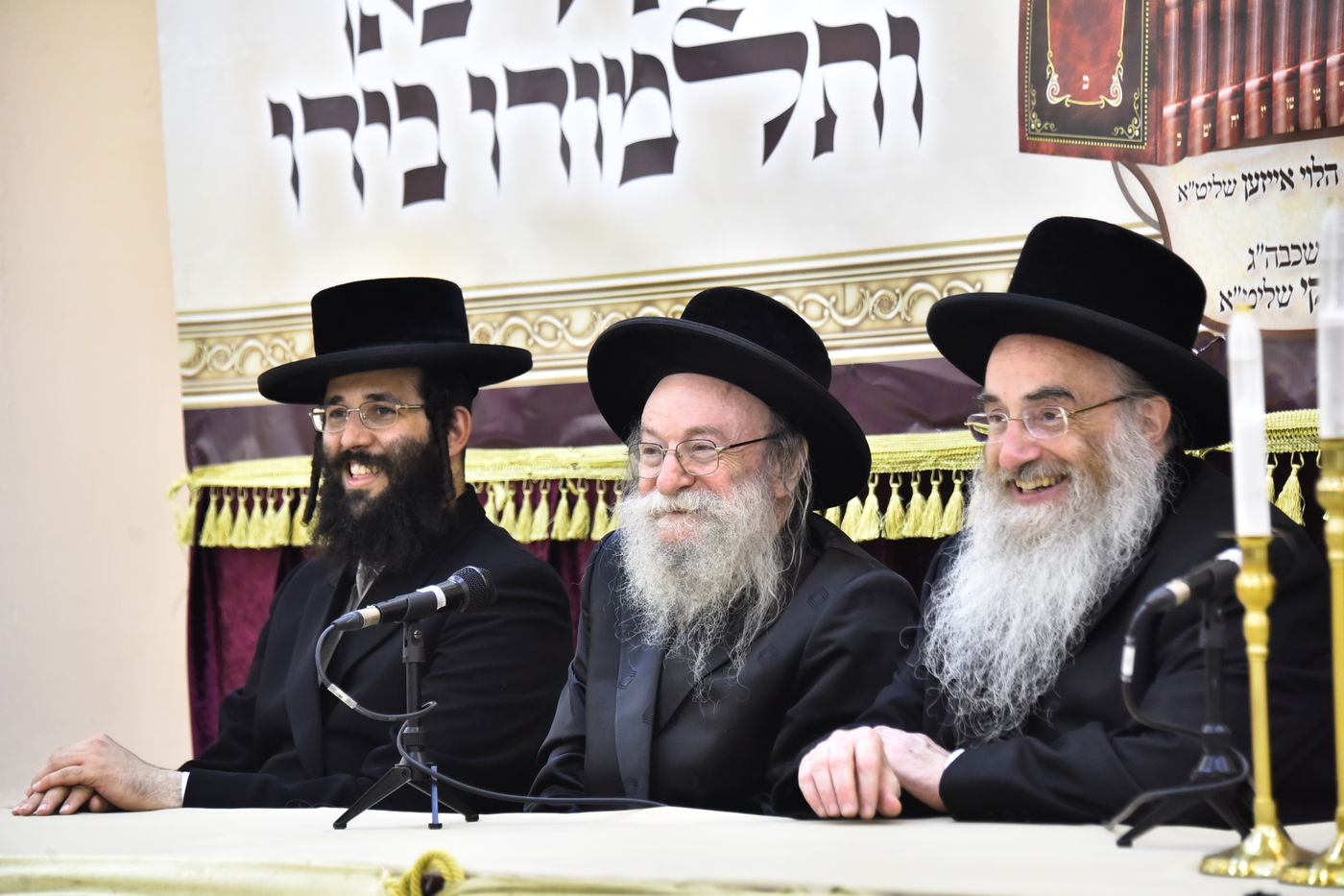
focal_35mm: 150
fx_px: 5599
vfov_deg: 9.1
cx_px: 672
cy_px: 448
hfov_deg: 13.7
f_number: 5.6
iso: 3200
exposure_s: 1/100
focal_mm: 150
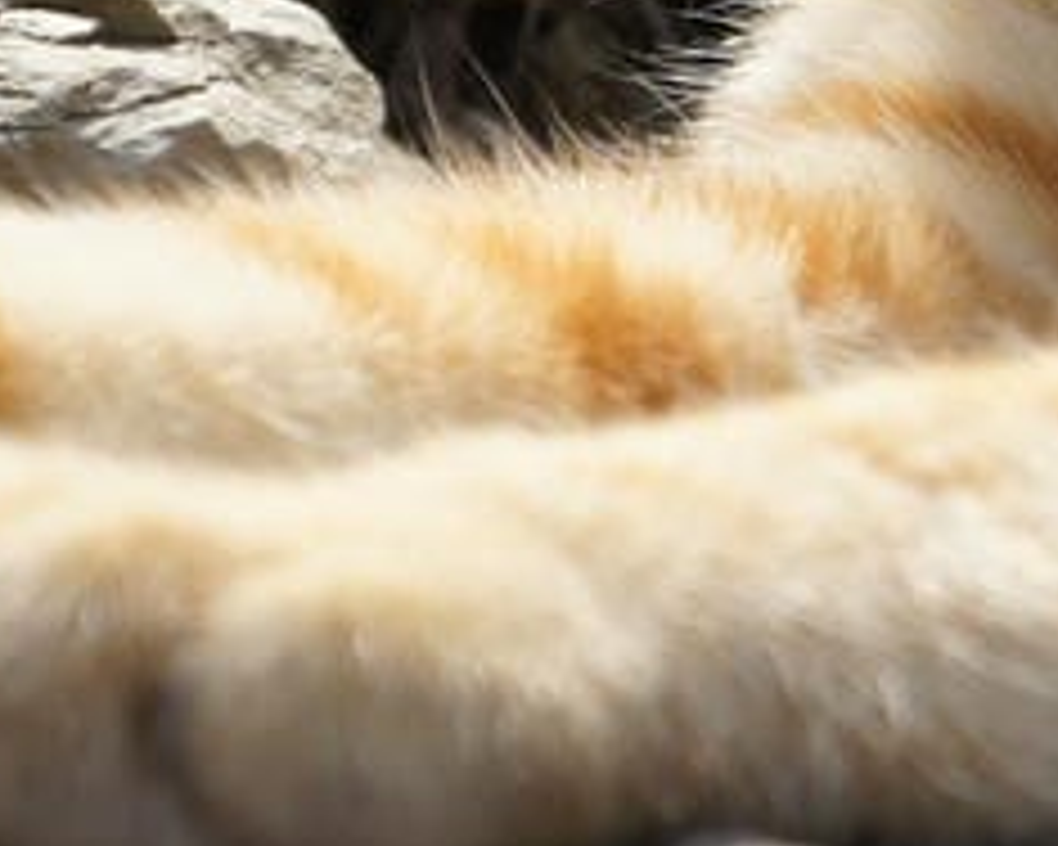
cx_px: 1202
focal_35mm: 393
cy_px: -713
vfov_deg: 3.9
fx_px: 12306
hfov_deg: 4.9
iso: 200
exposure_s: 1/320
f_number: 6.3
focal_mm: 55
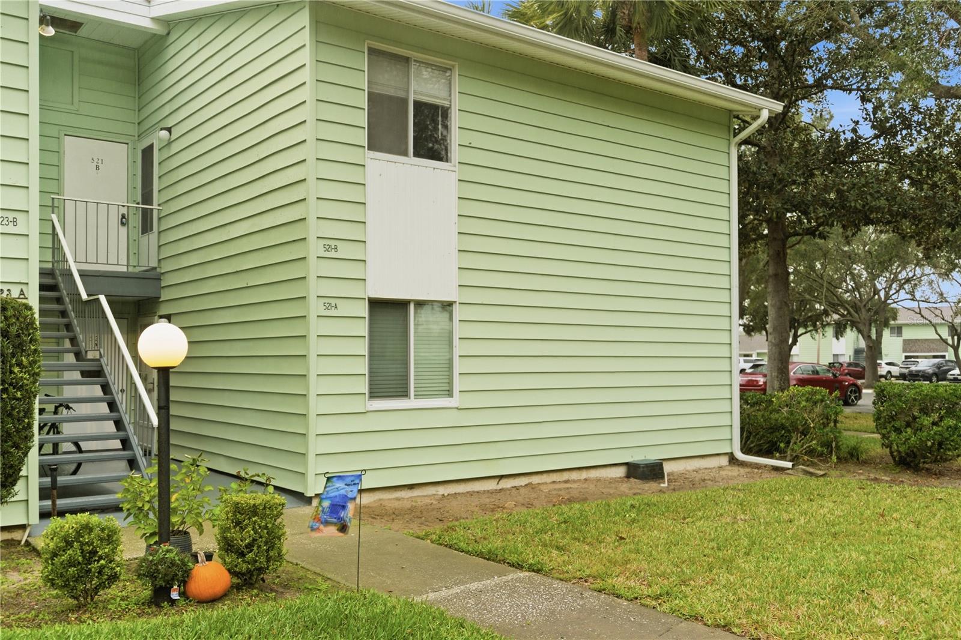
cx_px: 480
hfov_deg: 58.7
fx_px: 854
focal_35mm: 32
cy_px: 320
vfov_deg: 41.1
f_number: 4
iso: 800
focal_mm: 32
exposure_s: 1/160
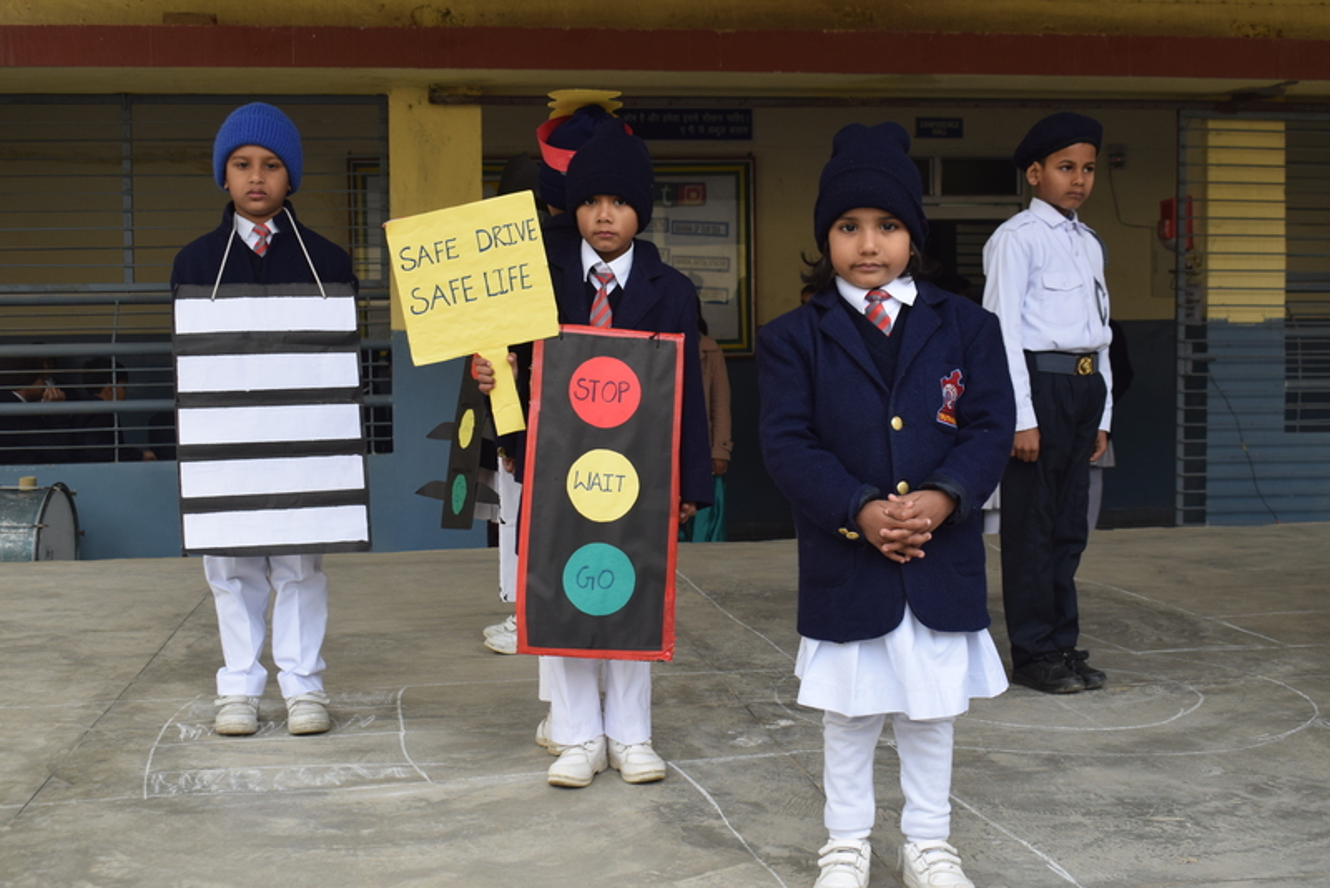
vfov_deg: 29.9
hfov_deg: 43.6
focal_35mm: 45
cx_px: 665
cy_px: 444
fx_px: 1663
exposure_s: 1/160
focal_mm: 30
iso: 400
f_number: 6.3
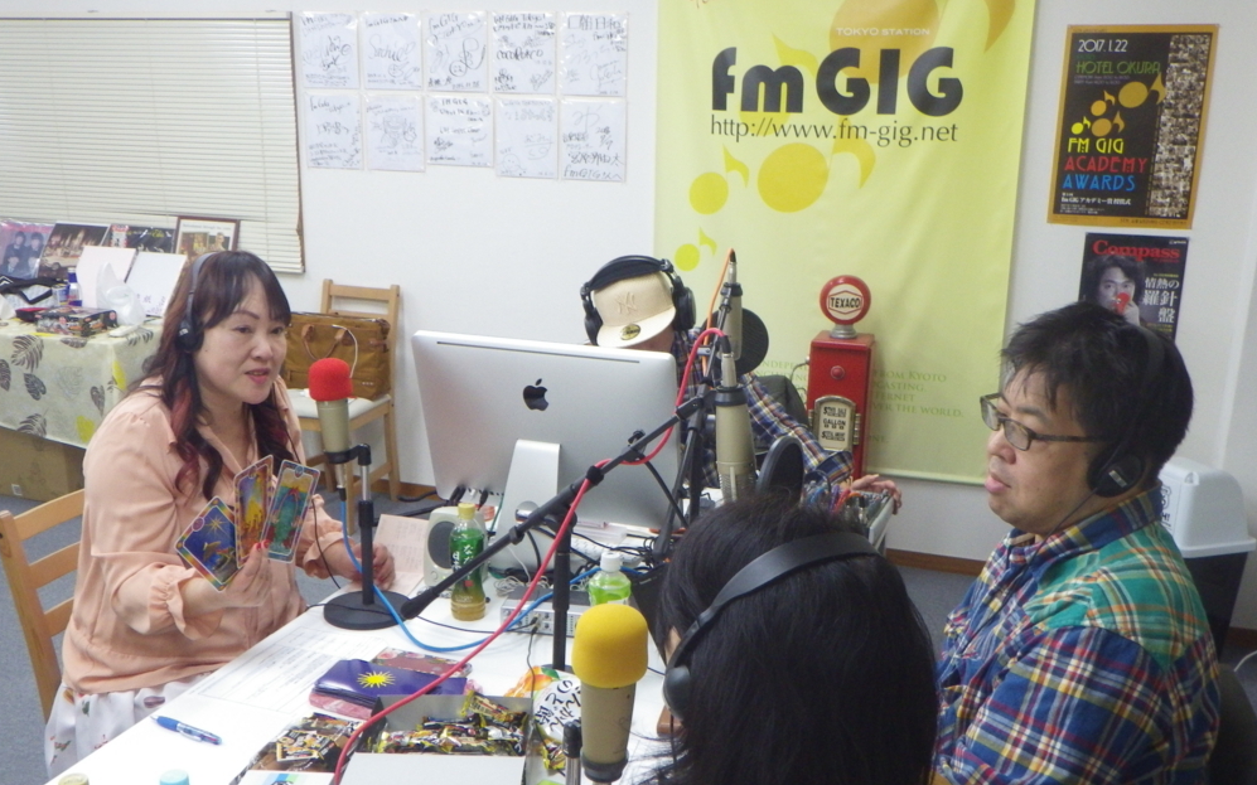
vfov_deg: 34.4
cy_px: 437
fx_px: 1267
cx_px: 627
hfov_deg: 52.8
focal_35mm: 37
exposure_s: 1/50
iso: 500
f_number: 3.8
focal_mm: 6.1
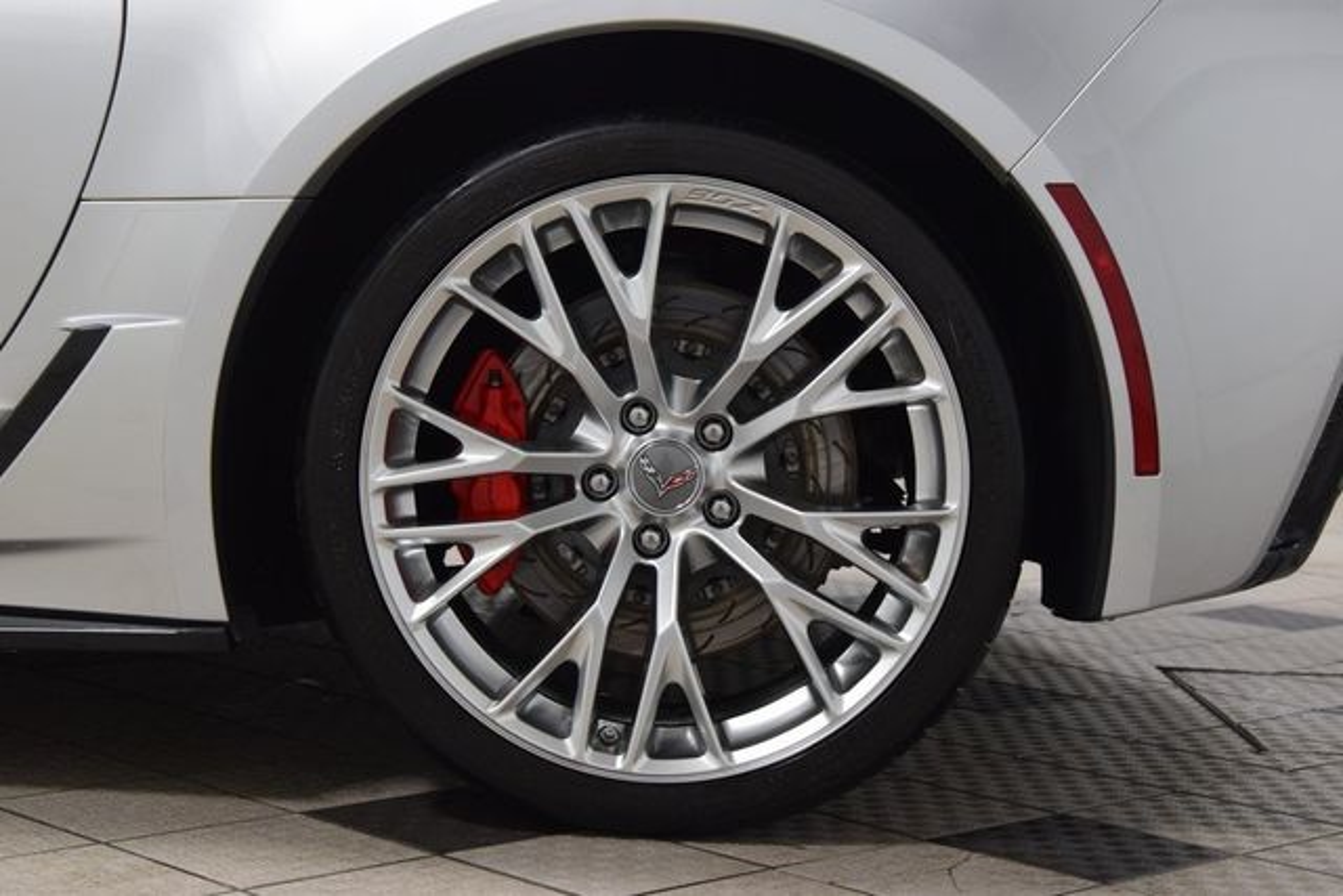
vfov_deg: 20.2
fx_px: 2519
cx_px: 672
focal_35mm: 68
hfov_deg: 29.9
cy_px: 448
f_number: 6.3
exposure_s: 1/60
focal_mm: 45
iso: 1600
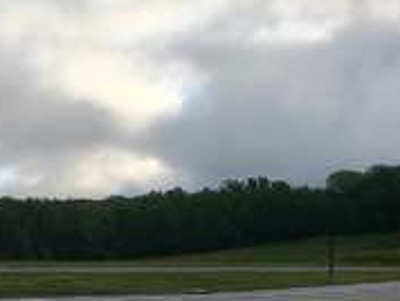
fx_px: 752
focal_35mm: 65
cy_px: 243
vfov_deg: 22.3
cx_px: 272
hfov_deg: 29.5
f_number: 2.2
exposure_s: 1/1326
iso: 25
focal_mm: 4.15
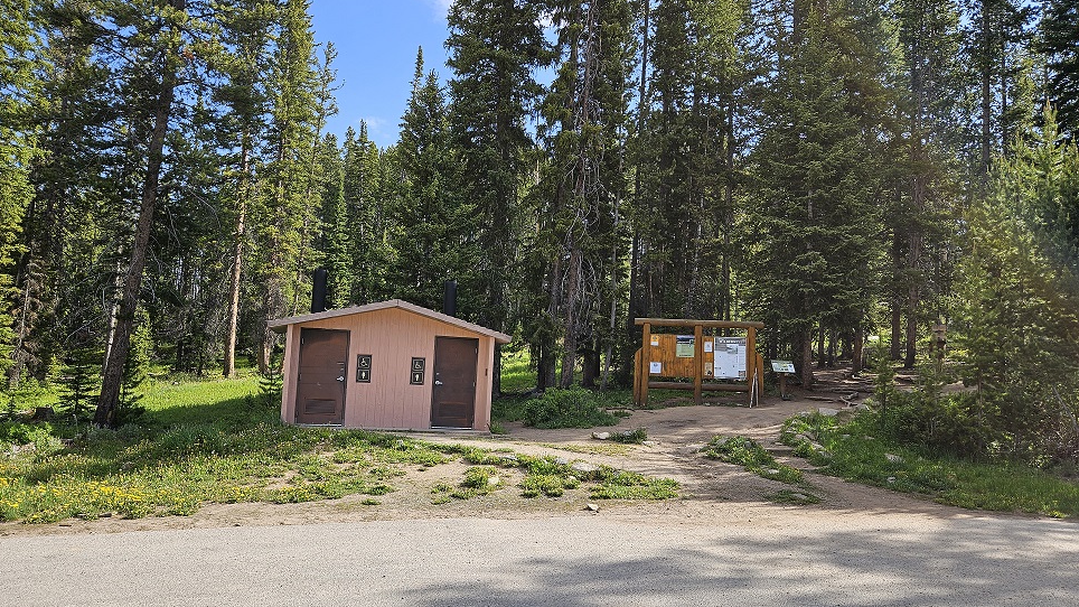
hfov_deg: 71.9
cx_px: 557
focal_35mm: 26
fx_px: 744
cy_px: 318
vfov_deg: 44.4
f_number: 1.8
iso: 25
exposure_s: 1/887
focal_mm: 5.4
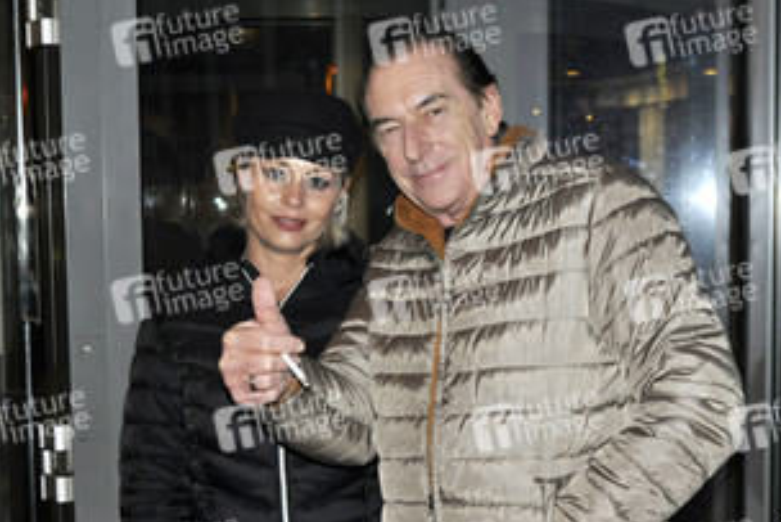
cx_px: 468
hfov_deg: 29.3
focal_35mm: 69
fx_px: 1492
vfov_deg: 19.8
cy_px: 357
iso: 800
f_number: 4.2
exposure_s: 1/60
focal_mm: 31
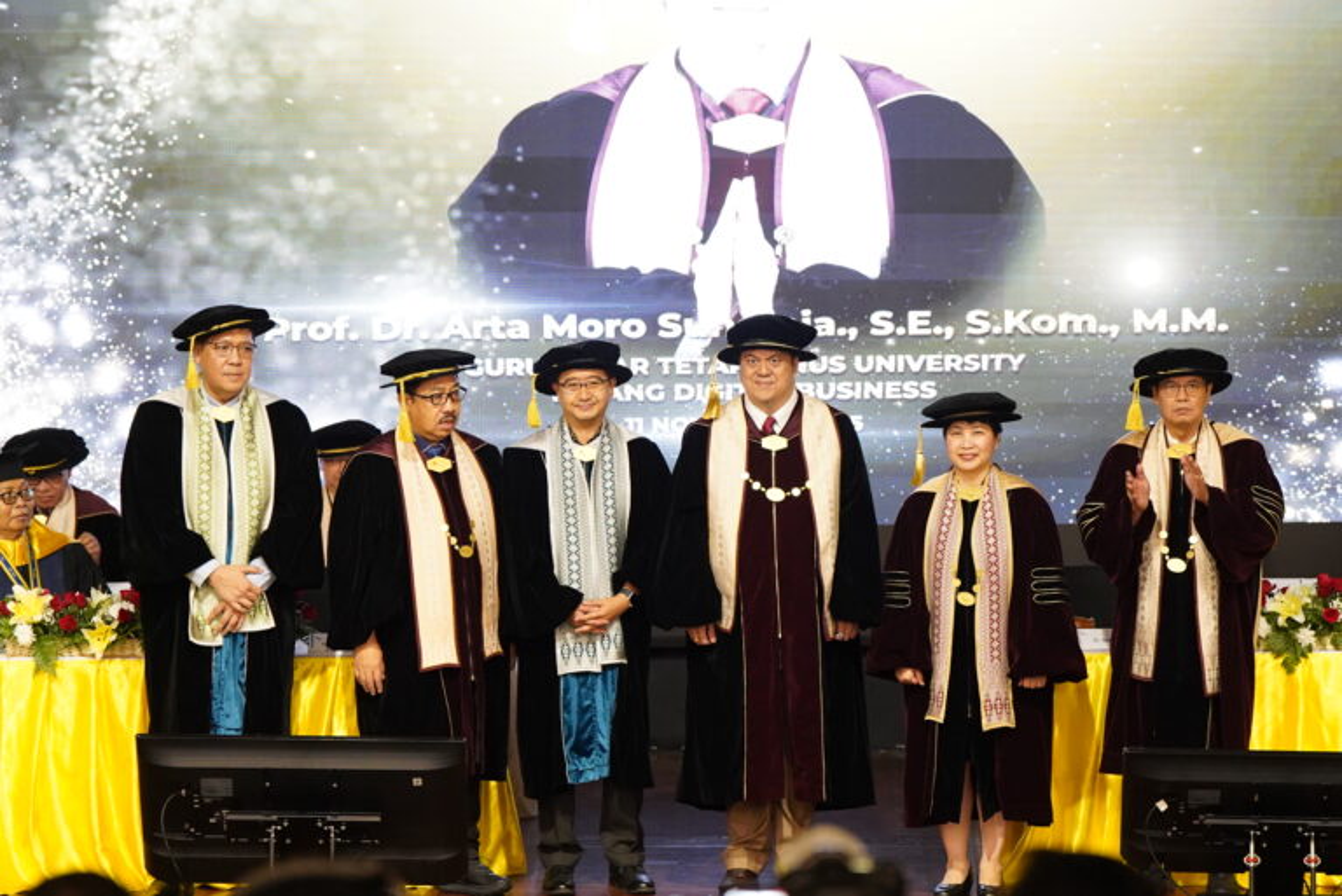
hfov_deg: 12.9
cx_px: 671
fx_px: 5930
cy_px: 448
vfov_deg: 8.6
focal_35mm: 159
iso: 3200
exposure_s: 1/160
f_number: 3.2
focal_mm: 106
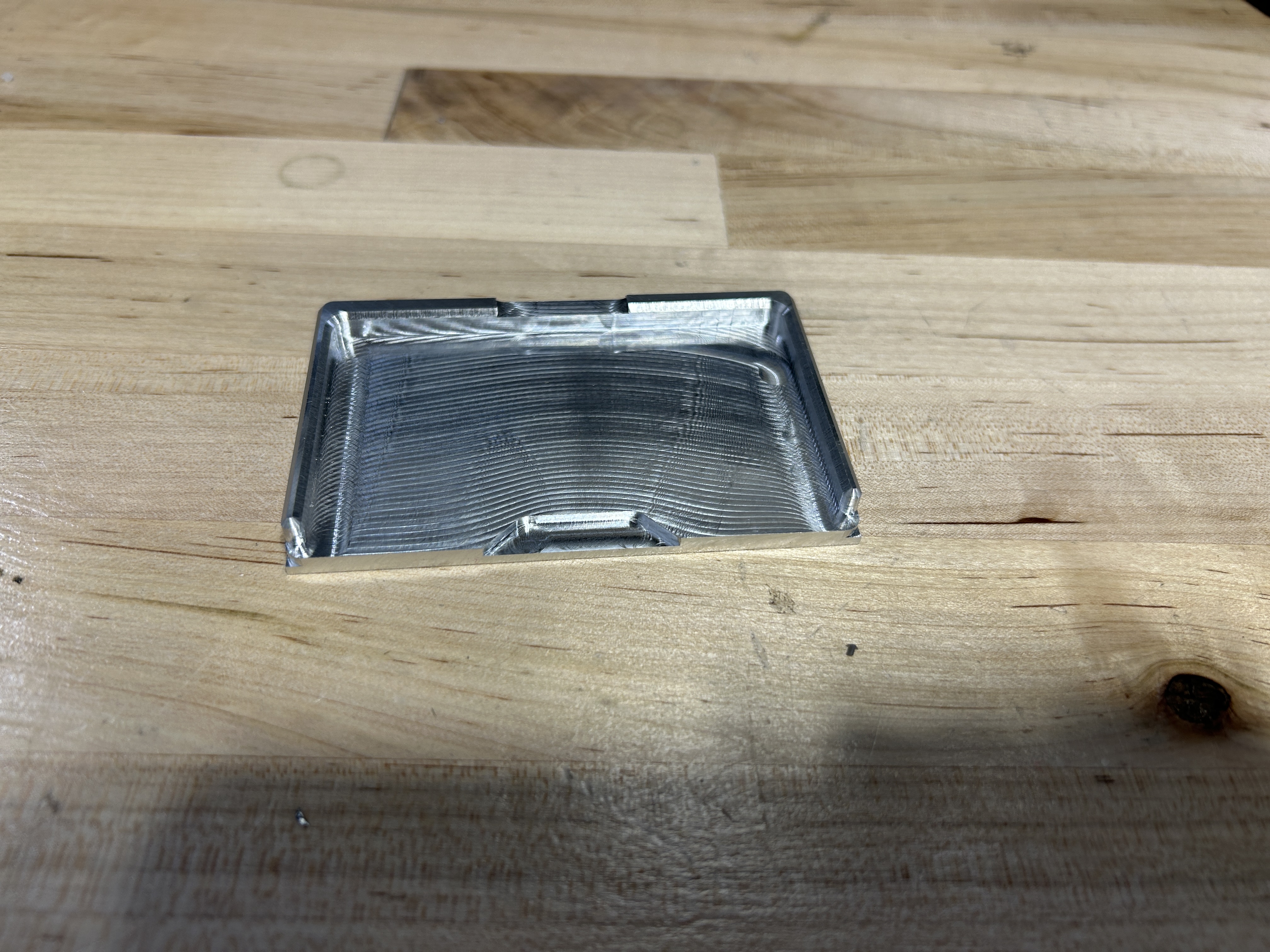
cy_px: 476
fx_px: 954
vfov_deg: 53.1
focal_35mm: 26
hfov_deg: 67.3
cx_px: 635
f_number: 1.5
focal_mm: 5.7
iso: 64
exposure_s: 1/120
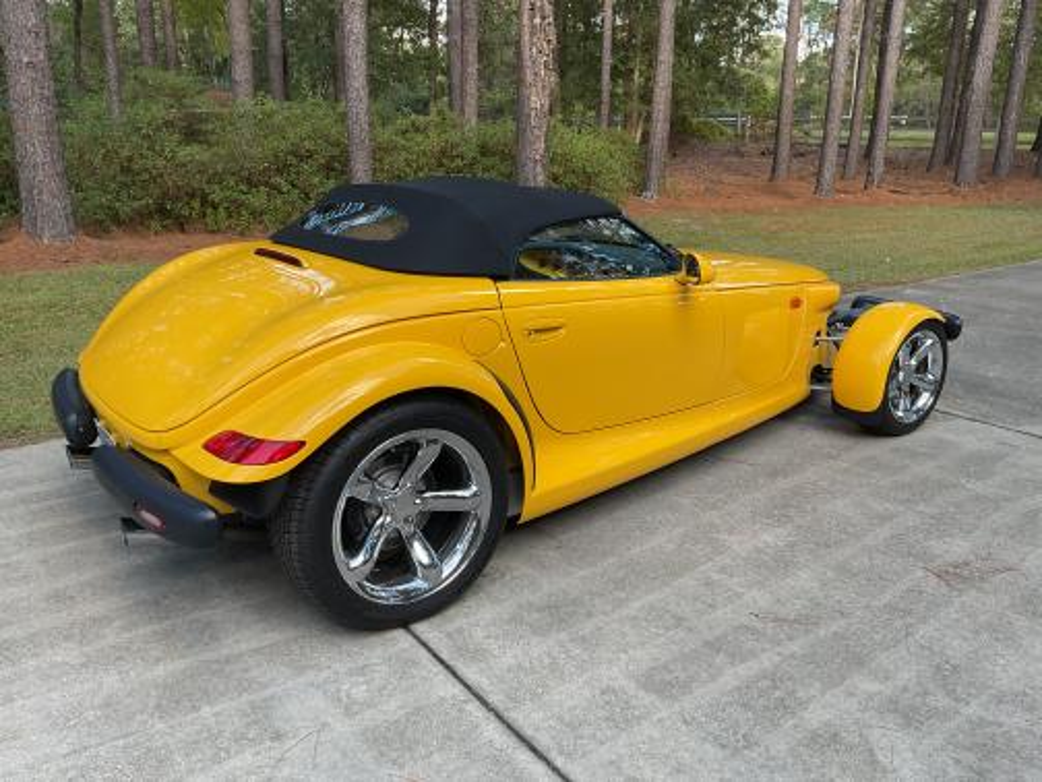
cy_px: 391
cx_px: 521
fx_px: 873
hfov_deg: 61.7
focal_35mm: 29
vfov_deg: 48.2
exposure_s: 1/186
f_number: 1.8
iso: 16
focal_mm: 3
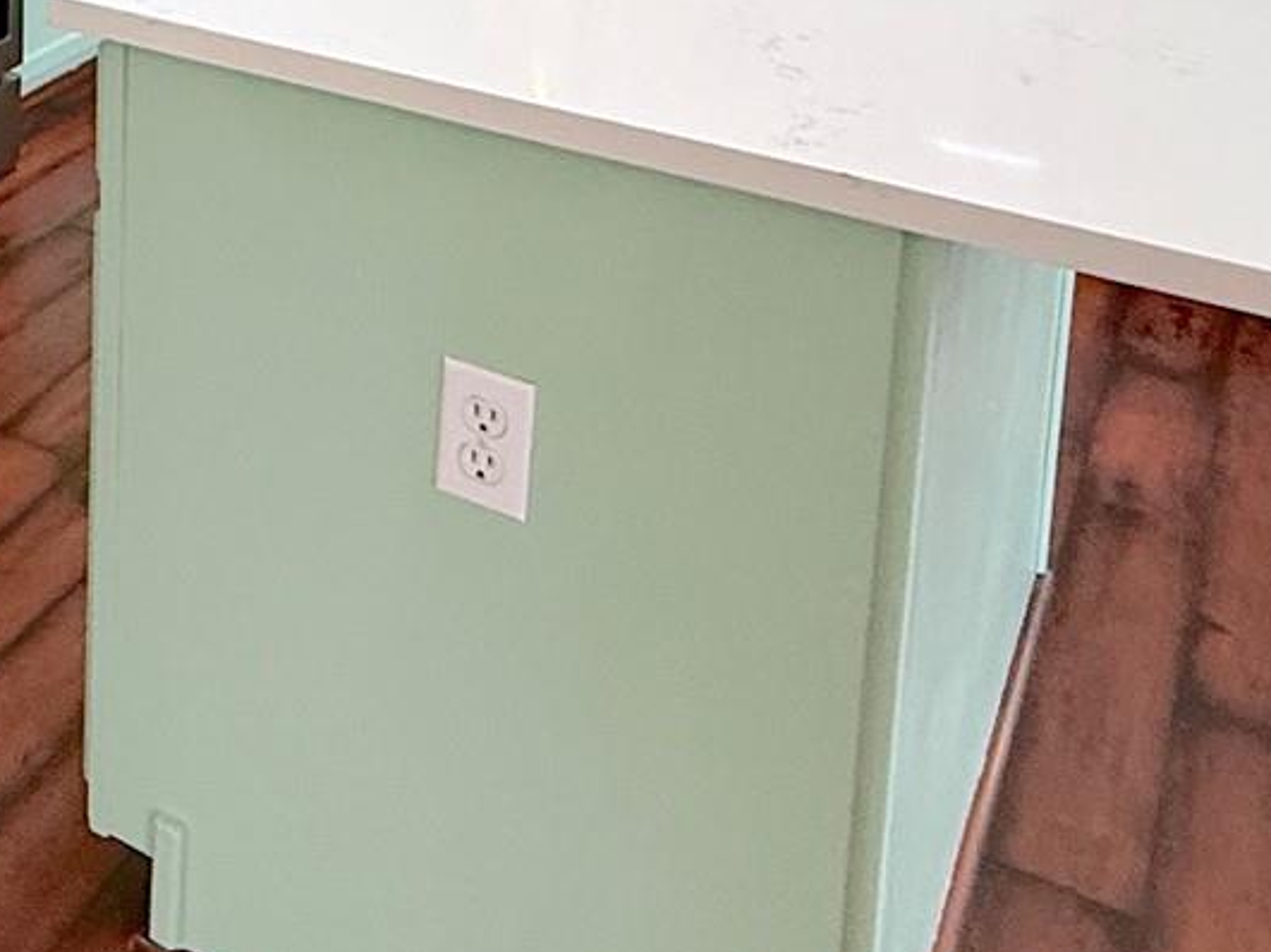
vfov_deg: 23.3
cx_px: -263
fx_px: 1982
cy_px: -354
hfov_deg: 30.2
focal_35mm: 54
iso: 250
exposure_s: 1/60
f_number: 2.2
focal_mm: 2.22
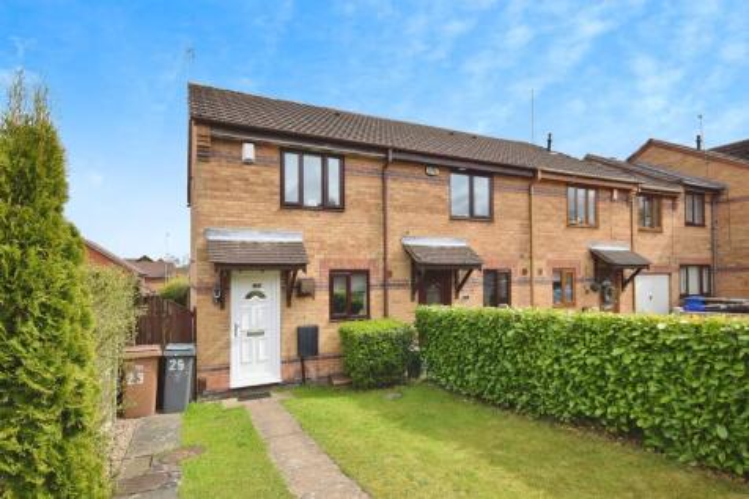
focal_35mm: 20
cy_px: 250
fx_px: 406
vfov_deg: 63.2
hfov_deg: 85.4
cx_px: 374
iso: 200
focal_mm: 13
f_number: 9
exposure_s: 1/320
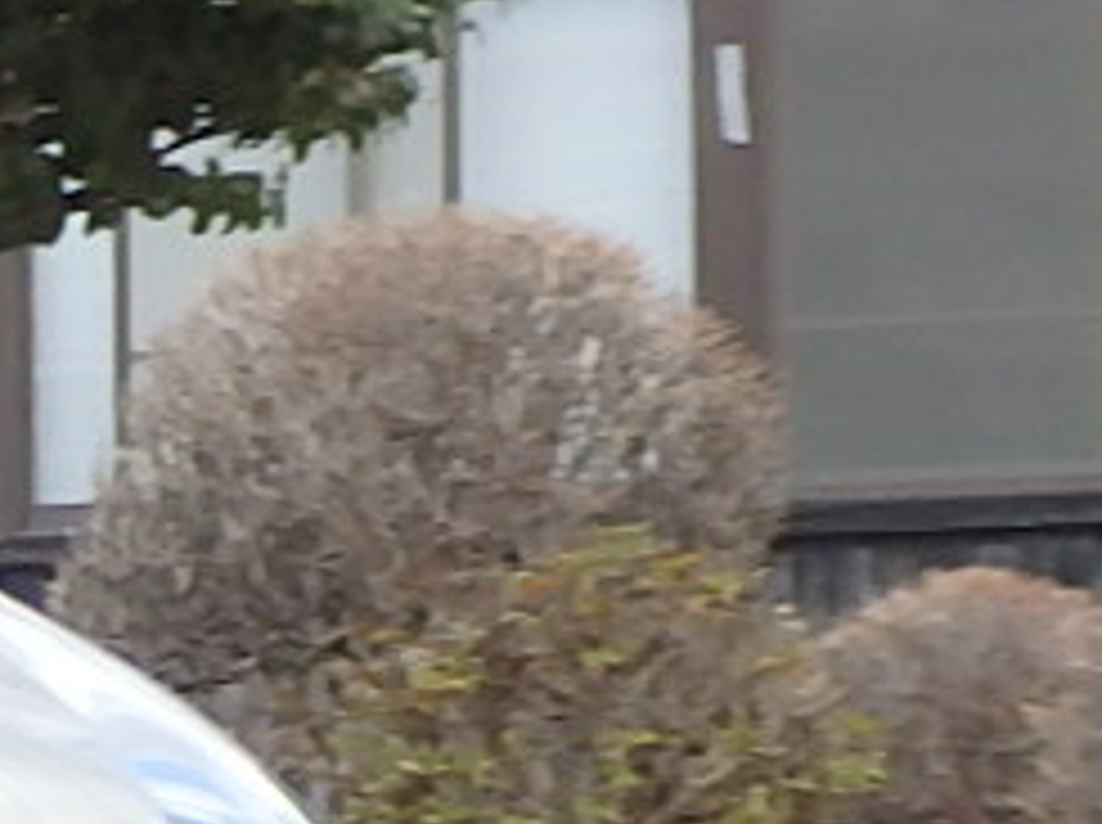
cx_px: -3036
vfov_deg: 3.5
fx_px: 13478
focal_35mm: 424
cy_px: 1337
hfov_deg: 4.4
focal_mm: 9.8
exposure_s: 1/160
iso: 125
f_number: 4.1
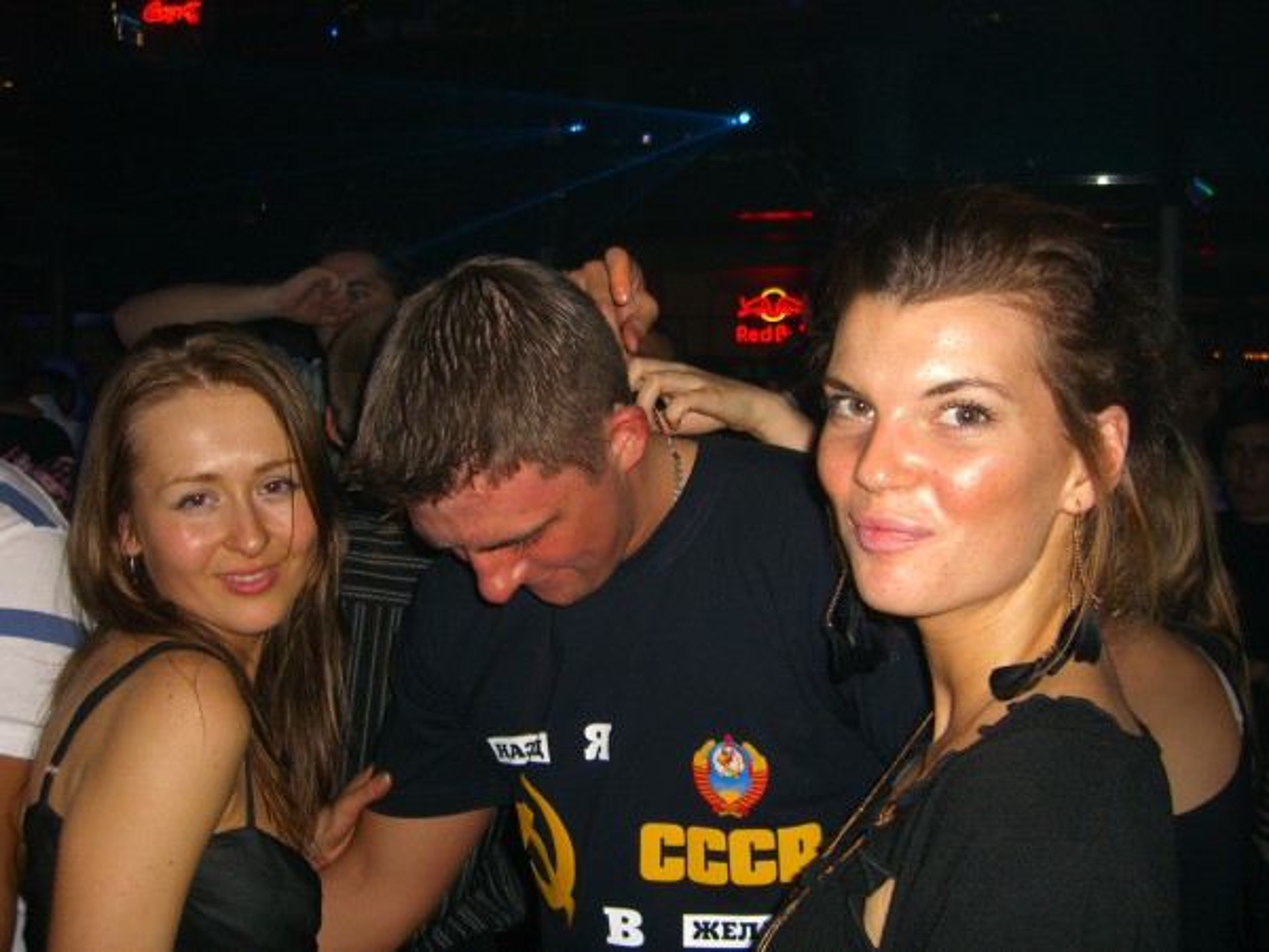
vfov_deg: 37.7
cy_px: 476
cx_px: 634
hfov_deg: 49.0
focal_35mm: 38
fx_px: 1393
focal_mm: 7.9
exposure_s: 1/60
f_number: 2.8
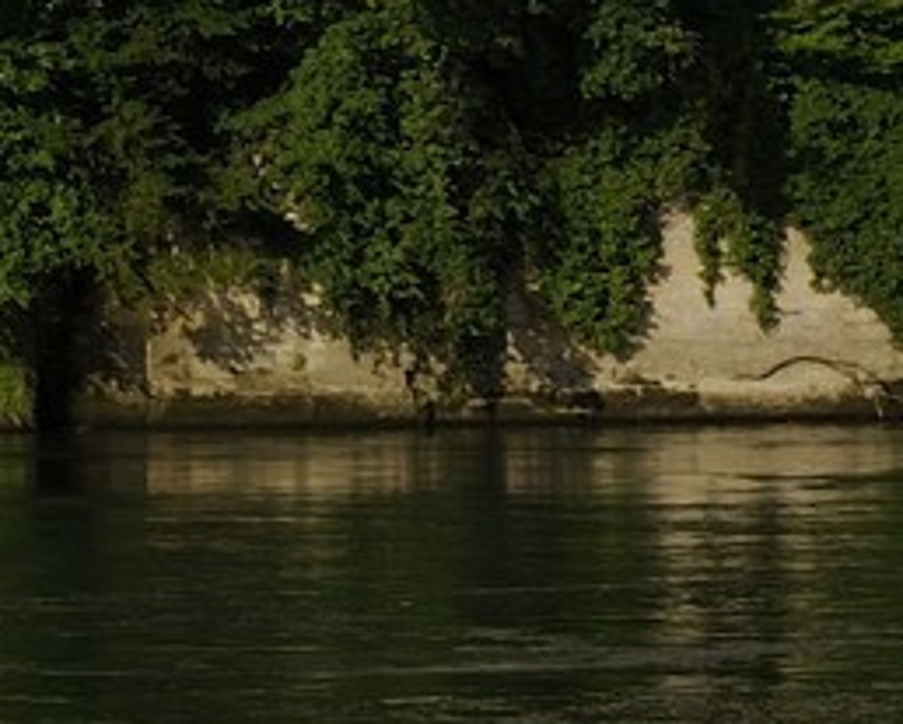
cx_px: -1424
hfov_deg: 4.0
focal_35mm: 476
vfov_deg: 3.2
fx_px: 12736
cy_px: -895
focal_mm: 82
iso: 200
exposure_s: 1/320
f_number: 10
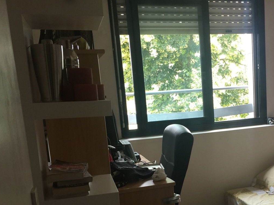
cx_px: 207
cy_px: 162
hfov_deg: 40.1
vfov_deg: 30.8
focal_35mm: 46
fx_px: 364
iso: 32
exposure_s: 1/40
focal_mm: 4.15
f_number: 2.2
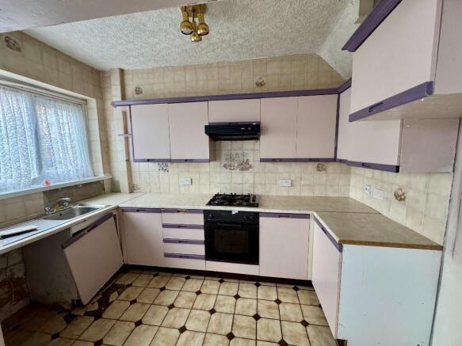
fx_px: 187
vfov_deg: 85.7
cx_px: 231
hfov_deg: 102.1
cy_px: 173
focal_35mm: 14
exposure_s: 1/99
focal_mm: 2.22
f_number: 2.2
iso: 250
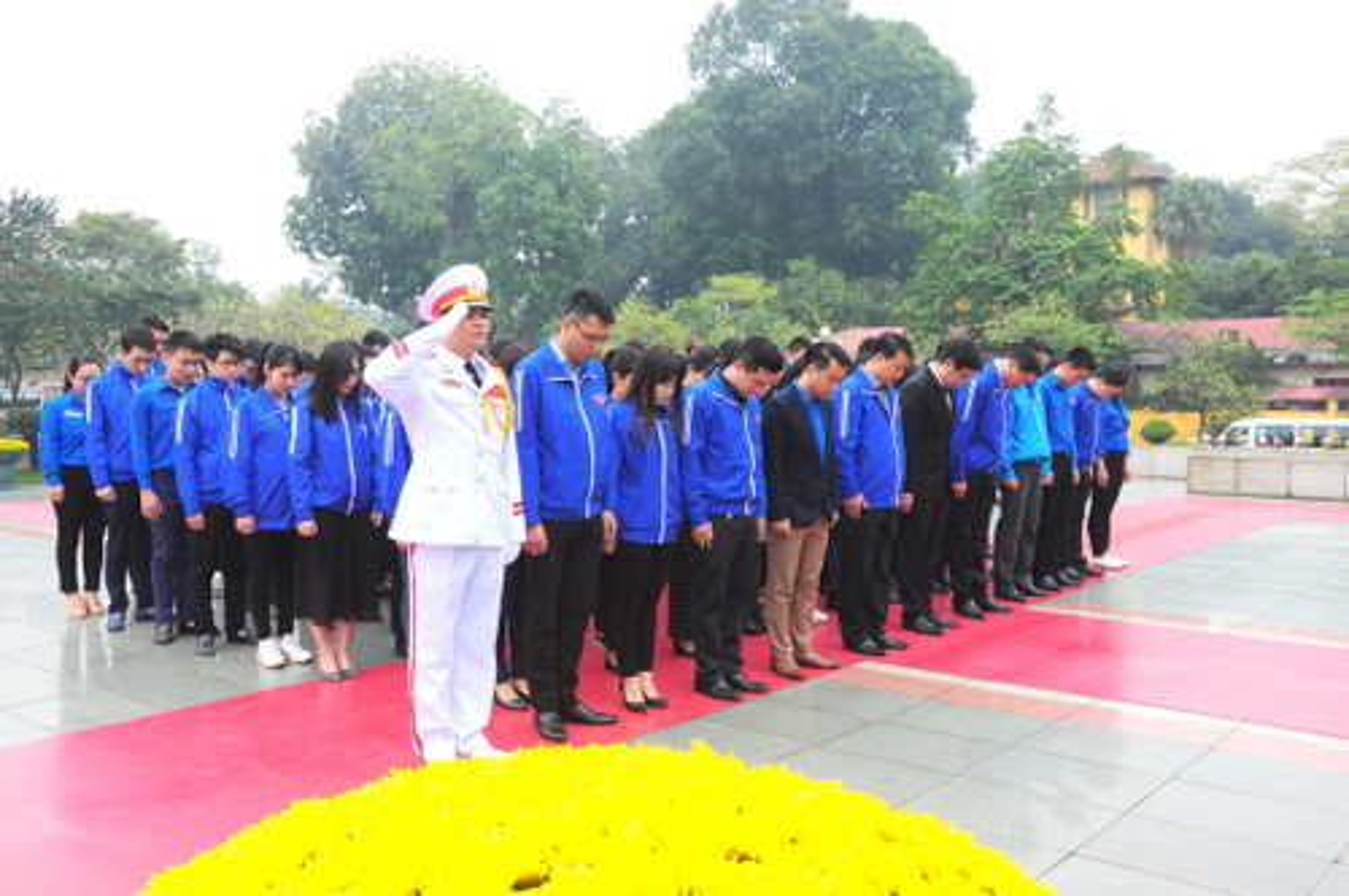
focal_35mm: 33
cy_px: 448
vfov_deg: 39.9
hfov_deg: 57.3
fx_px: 1235
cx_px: 674
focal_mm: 22
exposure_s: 1/125
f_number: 9
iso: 500
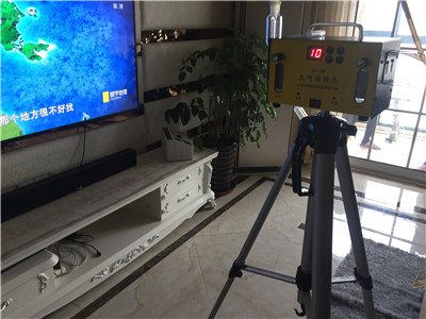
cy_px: 160
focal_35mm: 29
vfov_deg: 48.2
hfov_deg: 61.7
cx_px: 213
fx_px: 357
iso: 80
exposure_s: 1/33
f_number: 2.2
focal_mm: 4.15
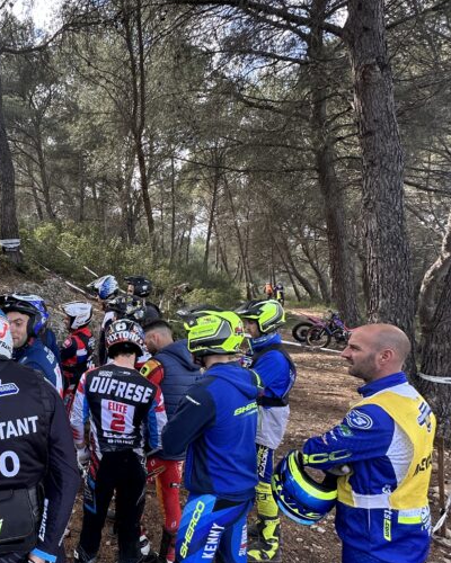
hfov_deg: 46.1
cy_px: 316
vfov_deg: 62.0
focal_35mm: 28
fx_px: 467
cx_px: 37
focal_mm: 2.22
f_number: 2.2
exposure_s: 1/165
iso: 40
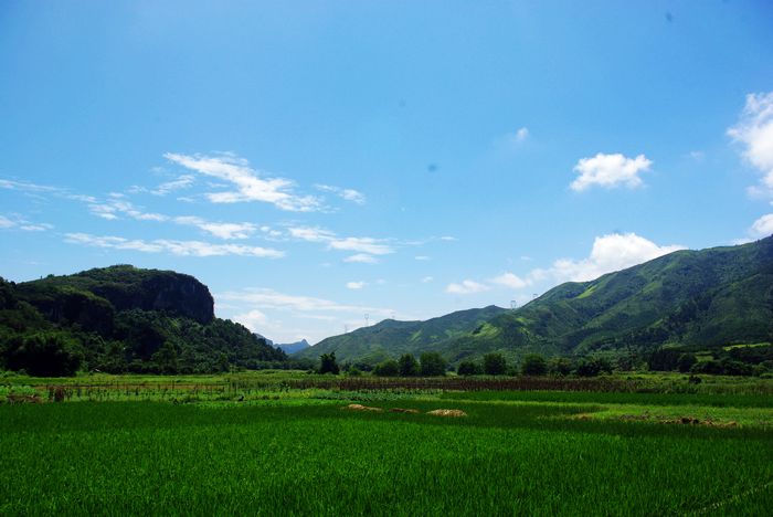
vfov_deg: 43.7
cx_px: 386
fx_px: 645
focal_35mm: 30
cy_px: 258
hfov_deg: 61.9
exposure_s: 1/180
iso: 100
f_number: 9.5
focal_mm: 20
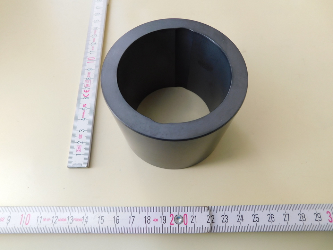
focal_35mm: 23
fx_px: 221
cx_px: 166
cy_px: 125
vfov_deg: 58.9
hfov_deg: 73.9
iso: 125
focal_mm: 4
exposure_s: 1/200
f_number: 3
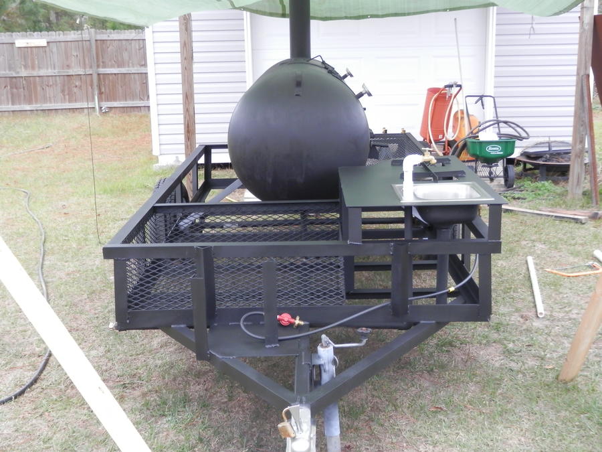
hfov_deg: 42.1
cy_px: 226
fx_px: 783
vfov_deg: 32.2
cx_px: 301
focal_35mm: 45
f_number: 3.8
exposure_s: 1/40
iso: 200
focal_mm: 8
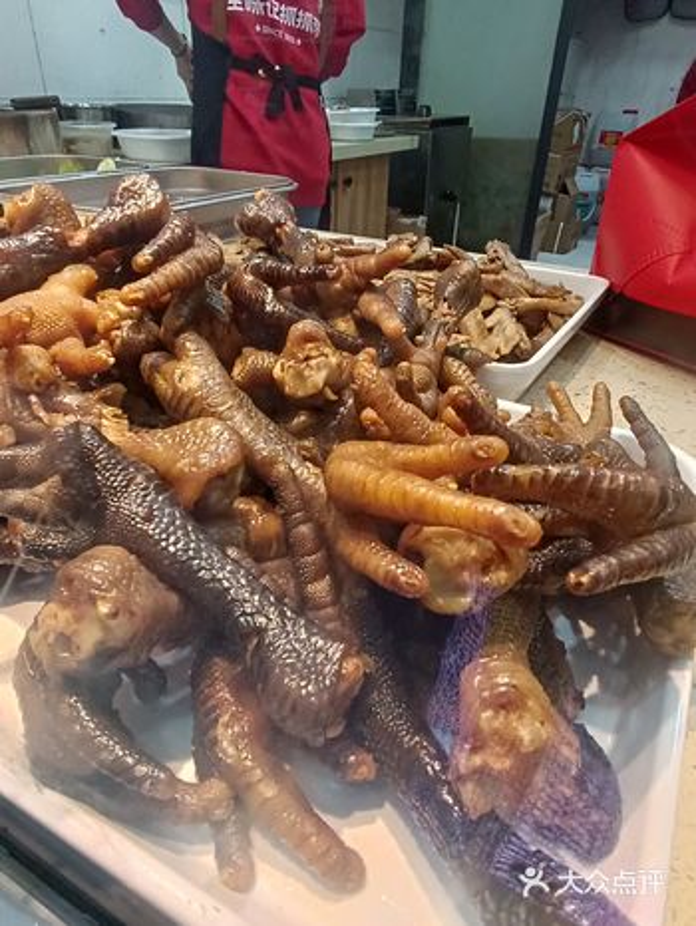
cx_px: 348
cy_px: 463
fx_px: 429
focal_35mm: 16
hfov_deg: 78.2
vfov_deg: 94.5
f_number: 2.2
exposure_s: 1/101
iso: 268
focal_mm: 1.66
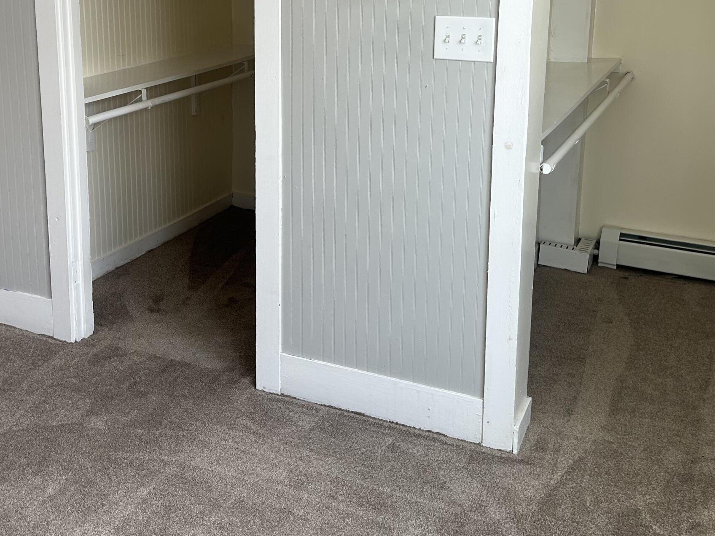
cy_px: 127
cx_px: 292
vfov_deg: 30.9
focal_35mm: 46
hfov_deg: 41.1
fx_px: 950
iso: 64
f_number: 1.5
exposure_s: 1/121
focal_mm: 5.7
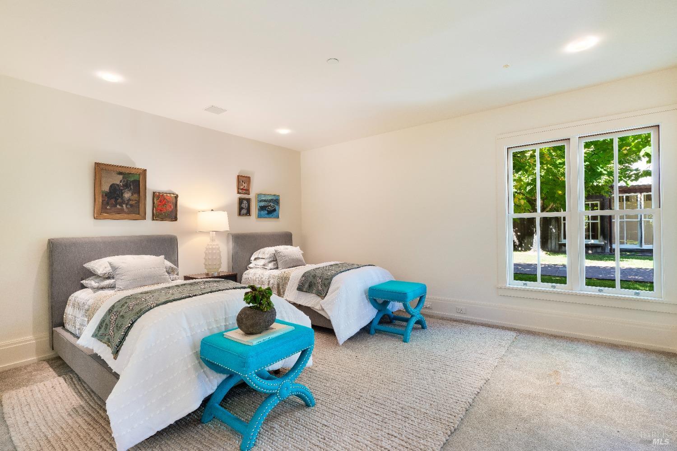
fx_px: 320
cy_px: 226
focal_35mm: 17
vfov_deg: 70.4
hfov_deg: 93.3
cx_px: 338
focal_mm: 17
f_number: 13
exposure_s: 1/3
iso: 100
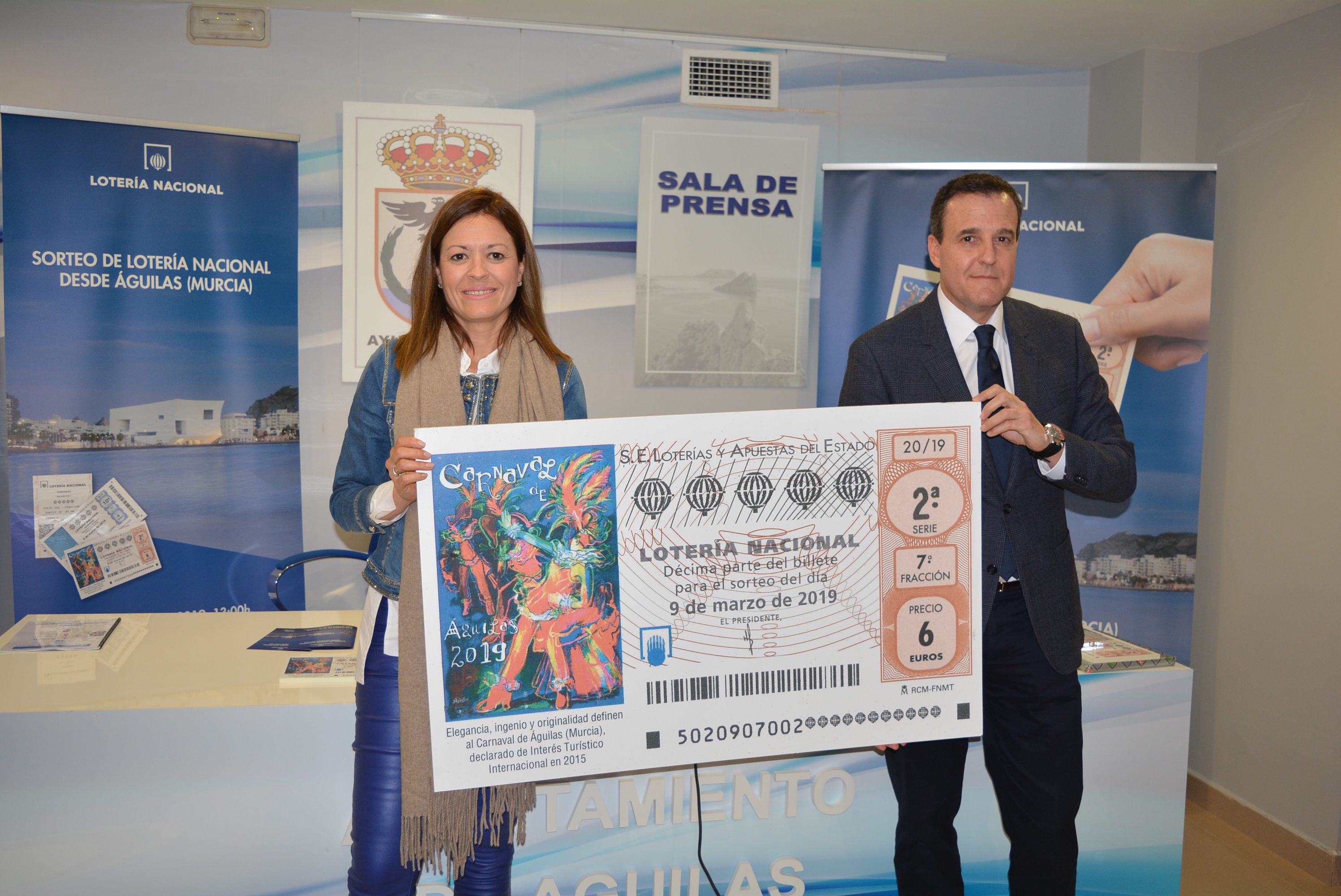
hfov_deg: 57.2
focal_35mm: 33
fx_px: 1230
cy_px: 448
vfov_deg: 40.0
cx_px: 670
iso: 400
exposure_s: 1/60
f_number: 4
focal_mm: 22
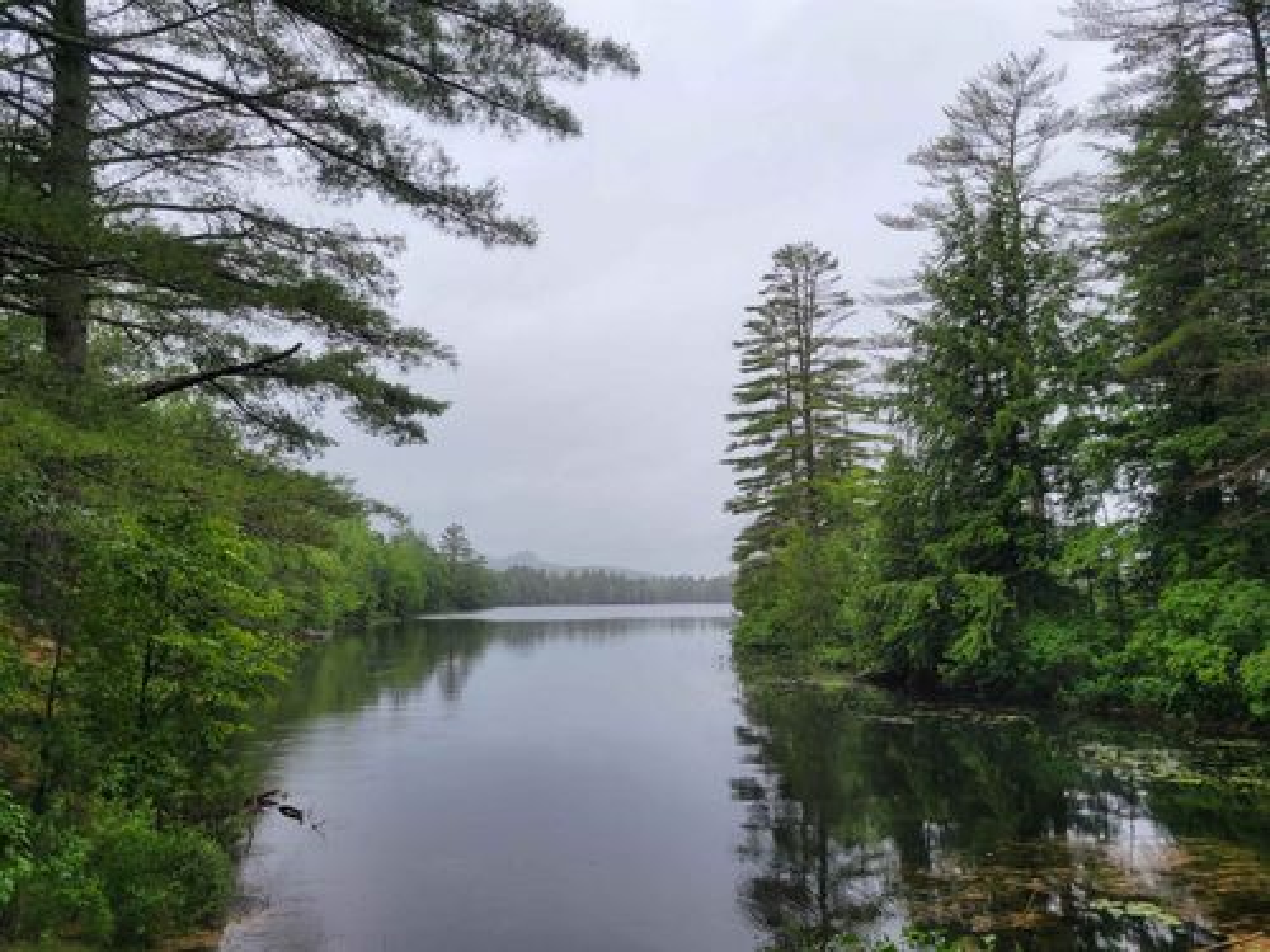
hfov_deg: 67.3
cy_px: 476
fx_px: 954
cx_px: 635
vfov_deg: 53.1
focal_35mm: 26
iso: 40
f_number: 1.8
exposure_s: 1/311
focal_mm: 5.4
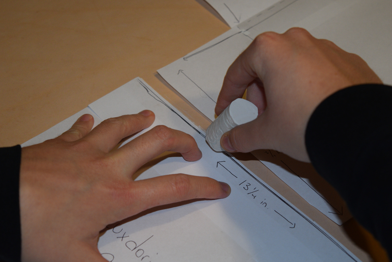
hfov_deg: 24.6
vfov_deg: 16.6
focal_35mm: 82
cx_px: 196
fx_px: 899
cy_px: 131
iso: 560
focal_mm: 55
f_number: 5.6
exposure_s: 1/60
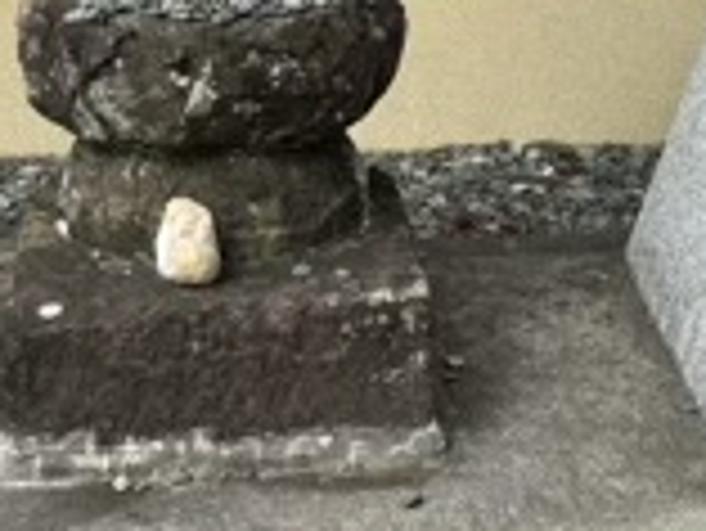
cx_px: 436
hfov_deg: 16.9
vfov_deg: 12.4
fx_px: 2368
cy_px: -164
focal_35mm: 116
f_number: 1.6
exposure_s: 1/1567
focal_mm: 5.96
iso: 50
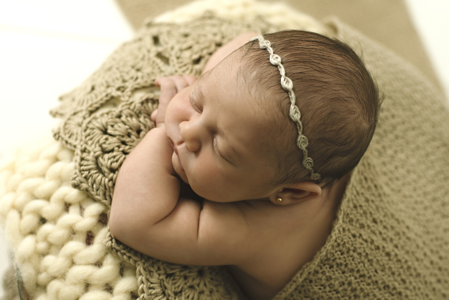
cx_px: 224
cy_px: 150
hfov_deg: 37.9
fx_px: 655
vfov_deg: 25.8
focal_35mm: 52
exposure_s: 1/200
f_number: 2.8
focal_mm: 35
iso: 400
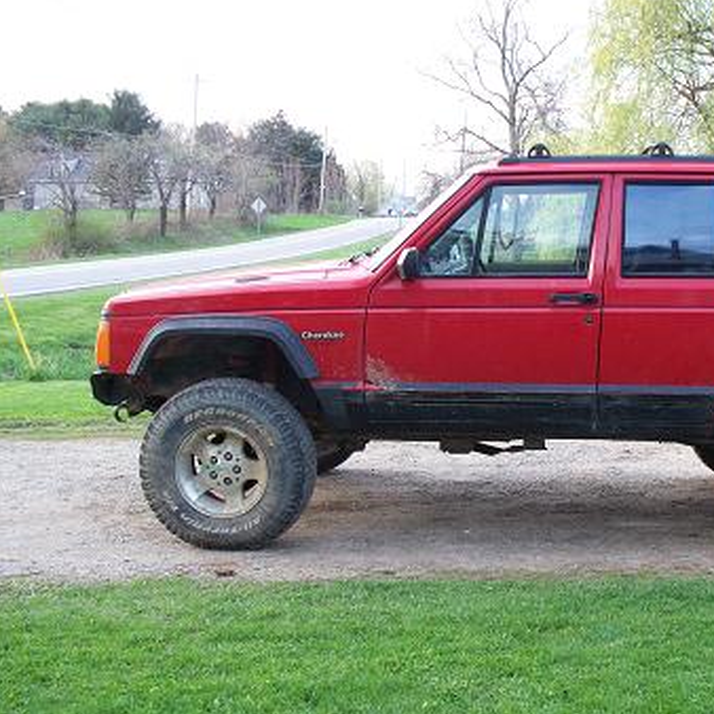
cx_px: 545
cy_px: 384
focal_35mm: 49
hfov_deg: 33.9
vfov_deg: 34.7
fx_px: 1143
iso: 160
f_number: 2.8
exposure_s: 1/60
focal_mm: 7.54
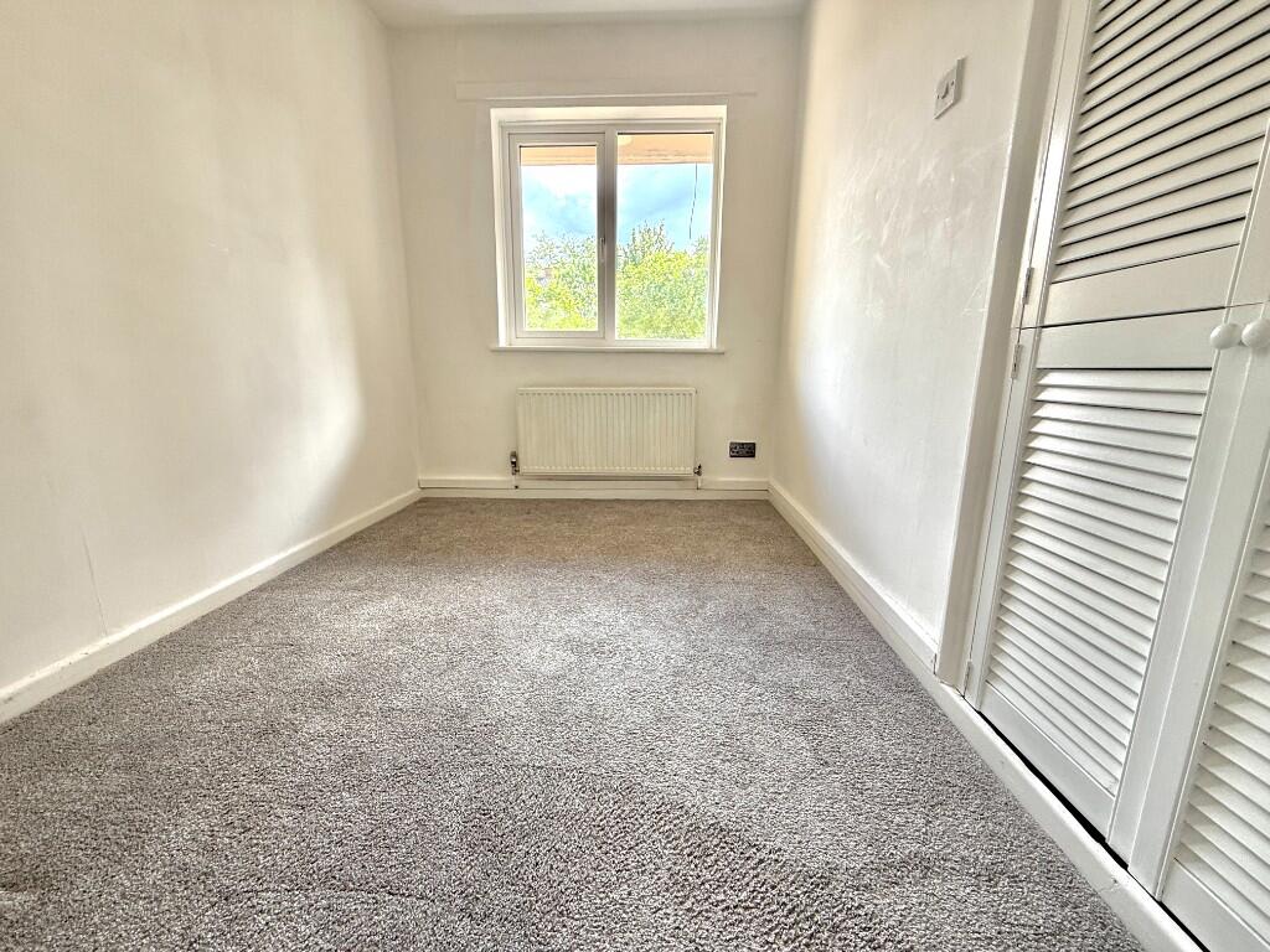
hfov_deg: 102.1
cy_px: 476
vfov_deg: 85.7
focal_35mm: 14
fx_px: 514
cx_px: 635
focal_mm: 2.22
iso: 100
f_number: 2.2
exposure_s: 1/99
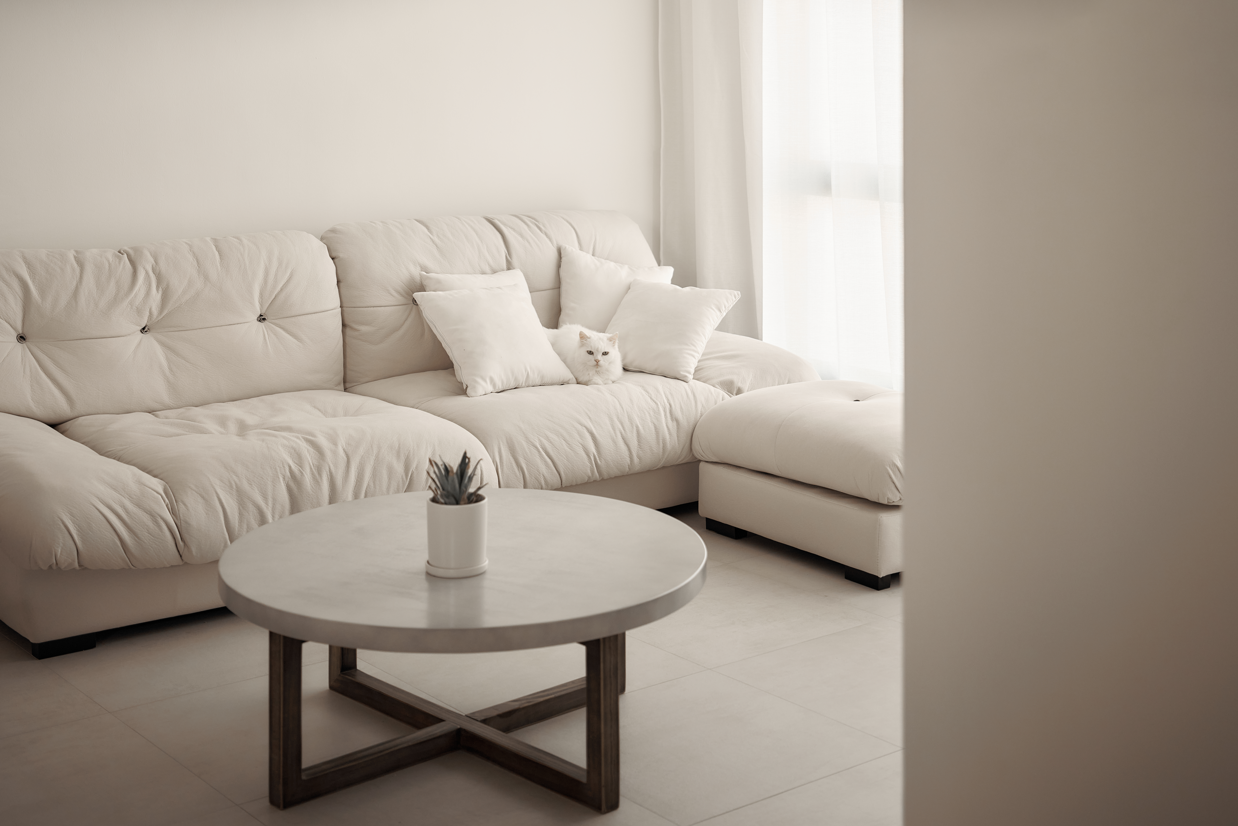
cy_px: 413
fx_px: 1720
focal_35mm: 50
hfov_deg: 39.6
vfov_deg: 27.0
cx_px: 619
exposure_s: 1/125
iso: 400
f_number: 2.8
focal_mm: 50
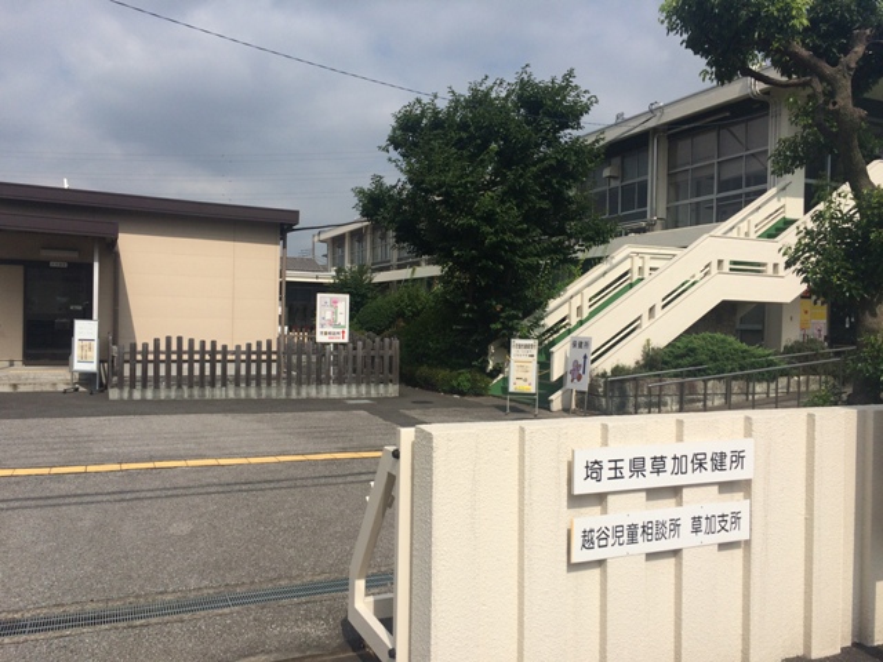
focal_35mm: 29
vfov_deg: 48.2
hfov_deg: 61.7
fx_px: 740
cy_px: 331
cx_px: 442
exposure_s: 1/4566
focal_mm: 4.15
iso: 32
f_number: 2.2
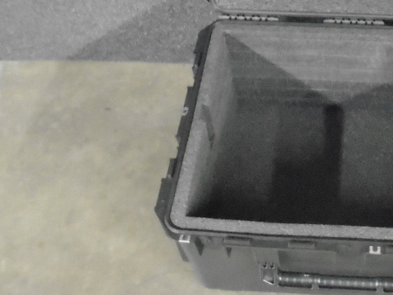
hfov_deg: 34.9
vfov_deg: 26.3
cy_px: 12
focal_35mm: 53
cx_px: 320
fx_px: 602
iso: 1600
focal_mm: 4.6
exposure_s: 1/4
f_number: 3.2
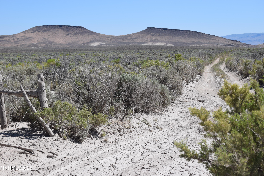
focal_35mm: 82
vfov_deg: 16.6
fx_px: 605
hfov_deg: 24.6
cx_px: 132
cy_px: 88
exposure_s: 1/500
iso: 200
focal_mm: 55
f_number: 11
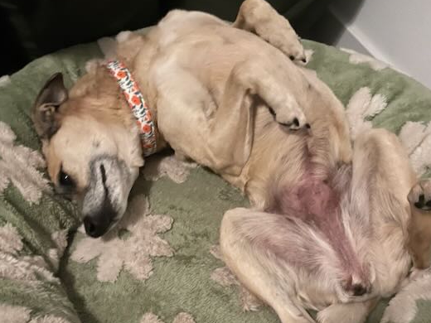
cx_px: 220
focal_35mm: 30
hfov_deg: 60.0
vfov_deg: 46.8
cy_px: 175
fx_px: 374
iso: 500
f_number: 1.6
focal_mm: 4.2
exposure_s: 1/9
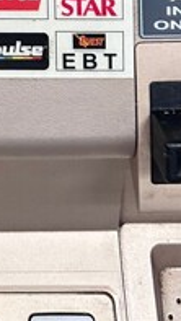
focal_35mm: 108
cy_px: -278
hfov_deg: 10.8
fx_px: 920
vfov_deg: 16.3
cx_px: -99
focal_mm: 6.86
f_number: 1.78
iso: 250
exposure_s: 1/60
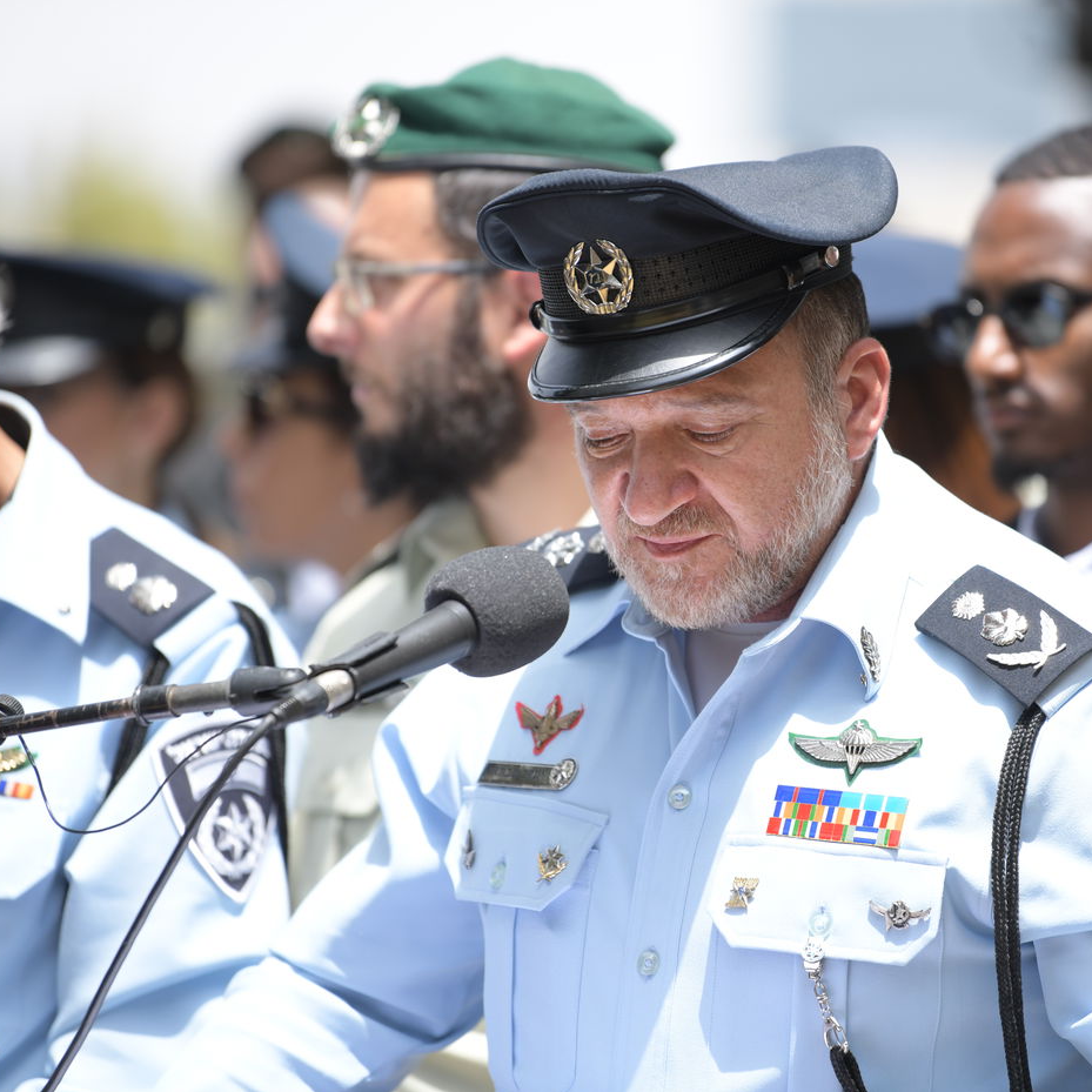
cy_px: 546
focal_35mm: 256
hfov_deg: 6.8
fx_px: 9137
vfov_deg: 6.8
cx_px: 716
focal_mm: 200
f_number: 2.8
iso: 500
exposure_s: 1/2500
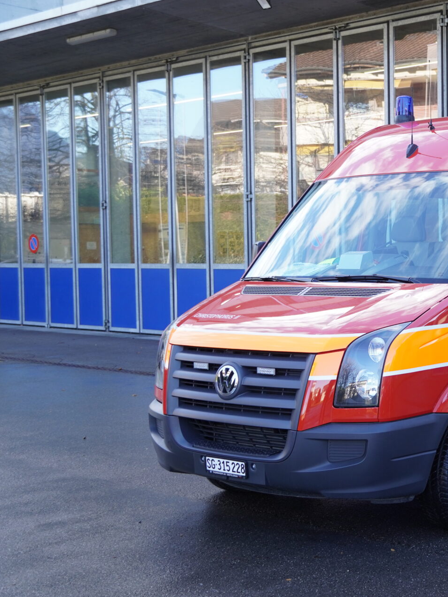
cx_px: 443
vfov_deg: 31.7
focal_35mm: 61
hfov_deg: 23.1
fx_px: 1053
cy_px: 300
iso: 250
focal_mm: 28
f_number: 4.5
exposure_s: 1/160
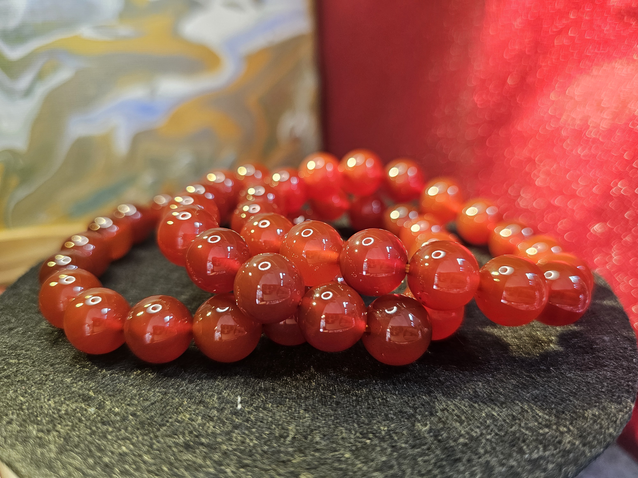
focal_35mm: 23
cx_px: 319
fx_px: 424
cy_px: 239
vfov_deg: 58.9
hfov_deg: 73.9
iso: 200
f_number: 1.7
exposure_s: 1/100
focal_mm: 6.3
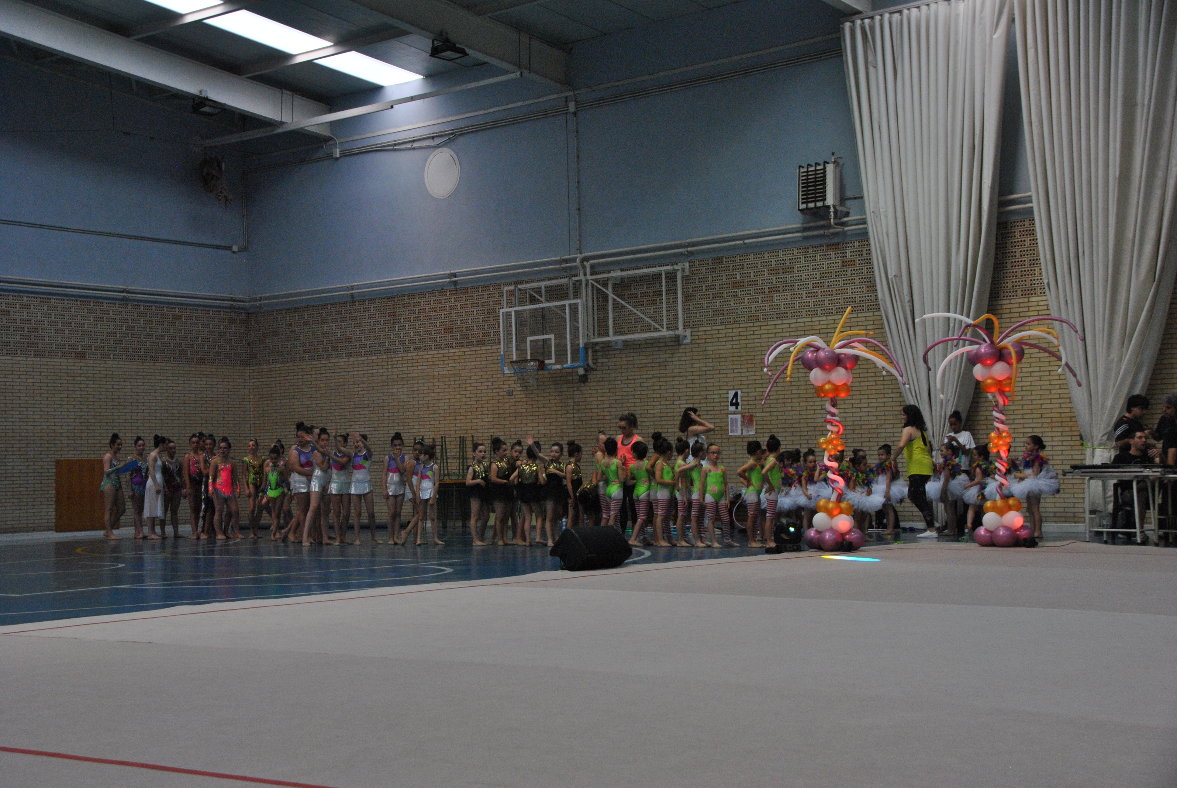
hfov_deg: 38.8
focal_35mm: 51
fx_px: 1669
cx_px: 588
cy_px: 394
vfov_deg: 26.6
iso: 800
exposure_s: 1/125
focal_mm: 34
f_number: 5.6
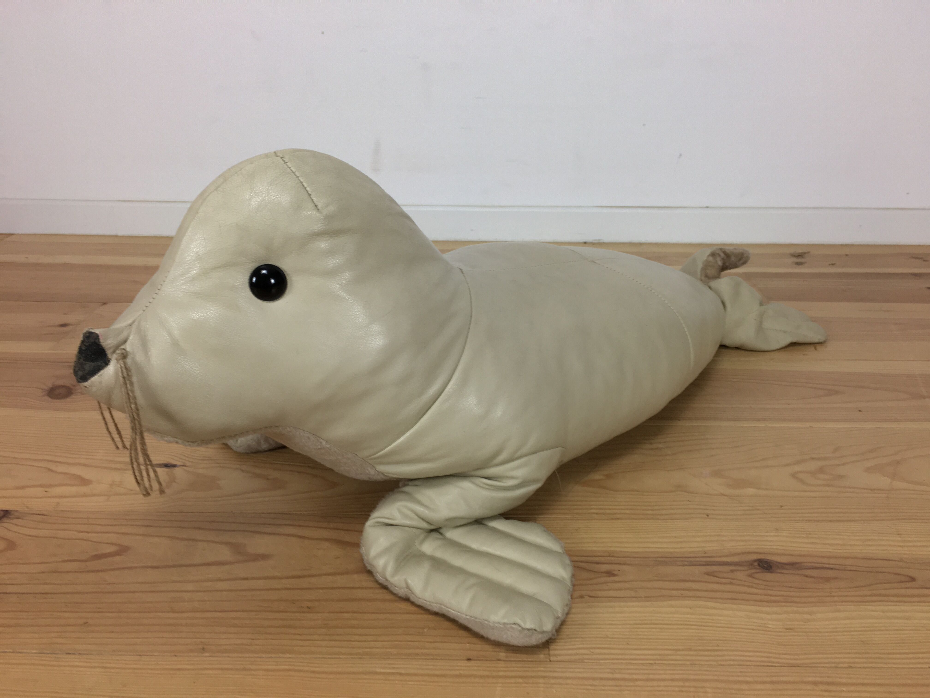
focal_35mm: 29
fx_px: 779
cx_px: 465
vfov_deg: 48.2
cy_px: 349
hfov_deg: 61.7
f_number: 2.2
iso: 40
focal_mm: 4.15
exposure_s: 1/33
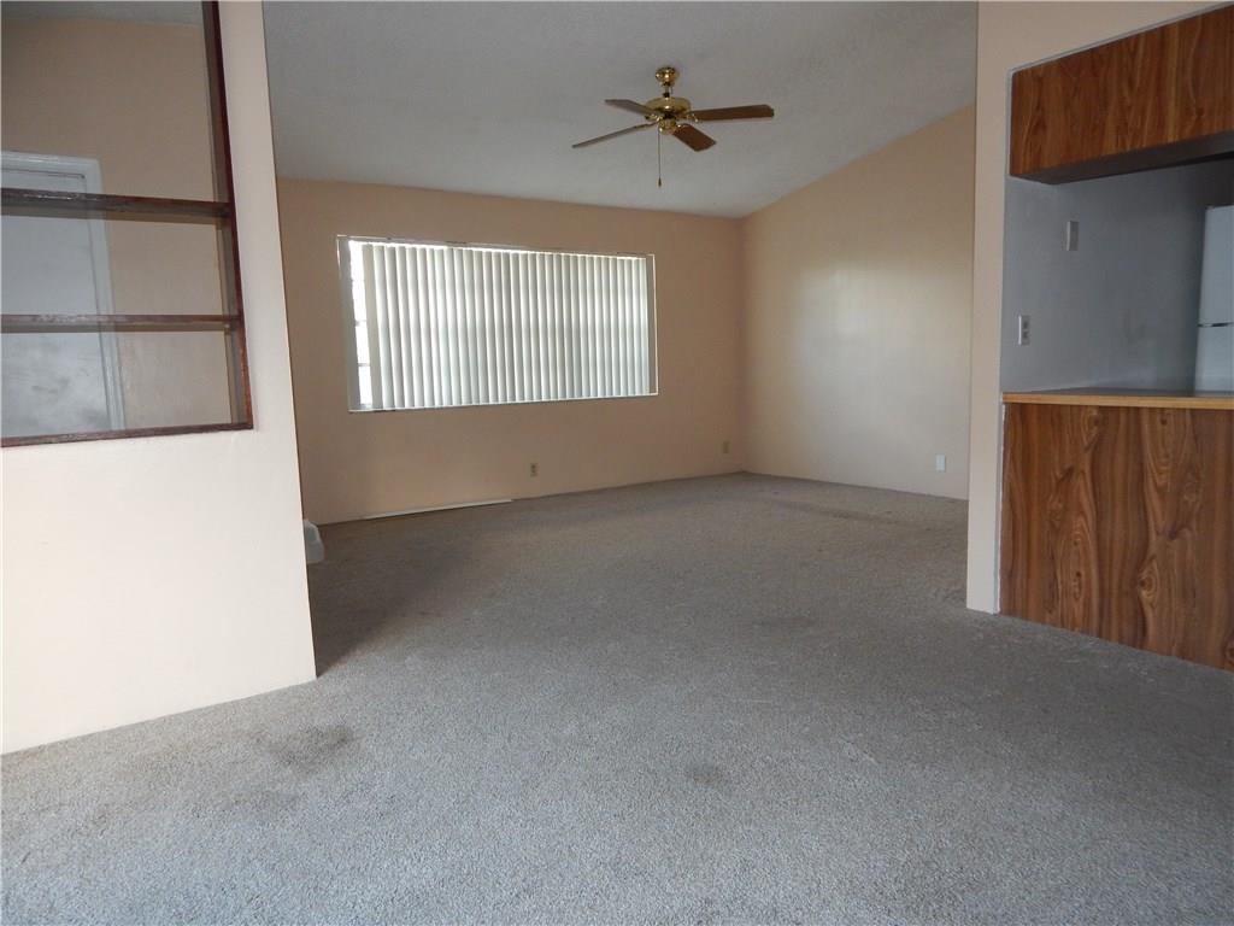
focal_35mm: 22
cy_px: 463
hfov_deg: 76.4
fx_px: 784
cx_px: 617
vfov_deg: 61.1
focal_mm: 4
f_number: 3
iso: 200
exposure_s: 1/30
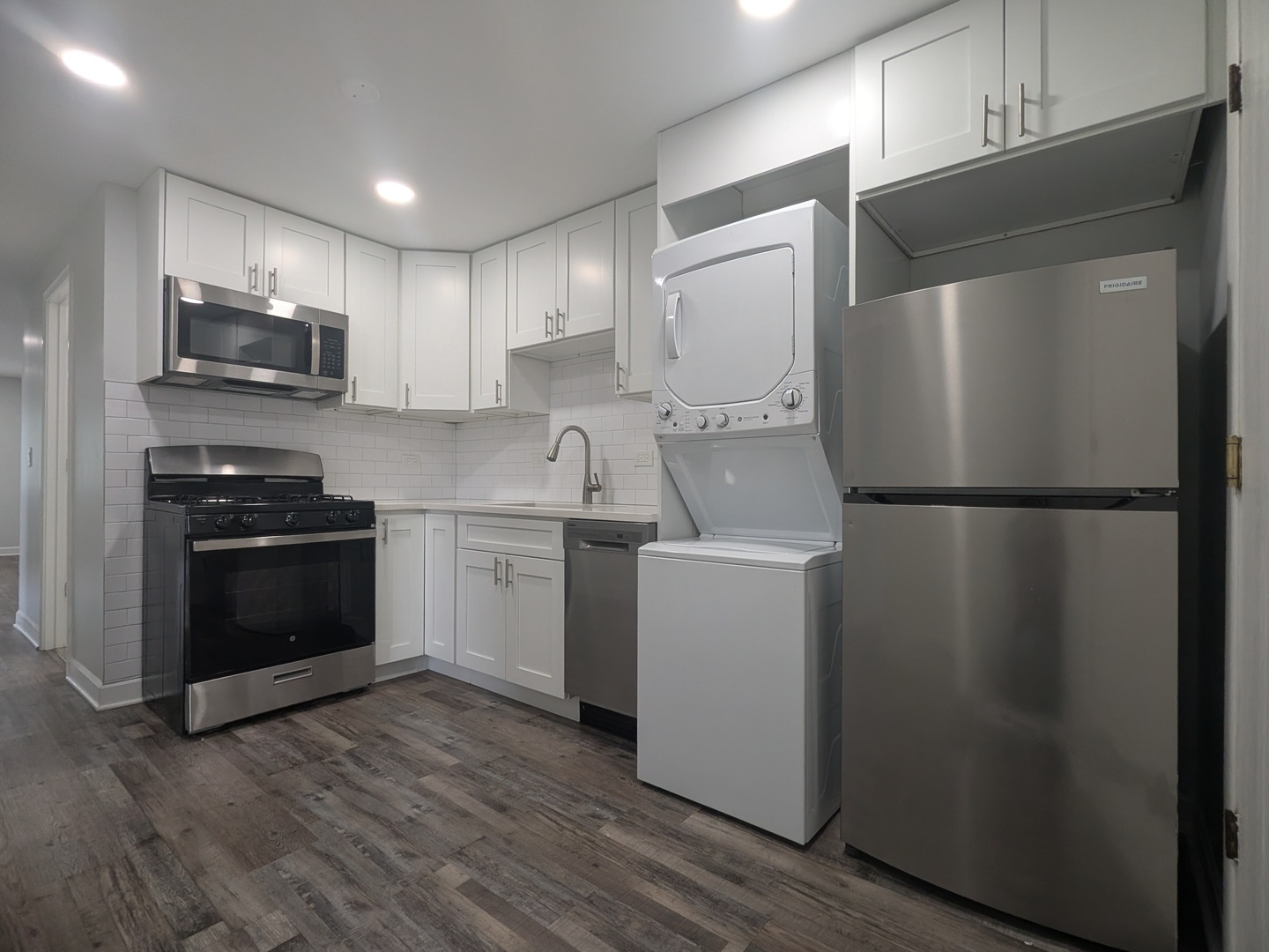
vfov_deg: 78.1
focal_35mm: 16
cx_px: 634
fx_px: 587
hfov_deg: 94.5
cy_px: 476
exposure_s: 1/60
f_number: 2.2
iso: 108
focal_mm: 2.22
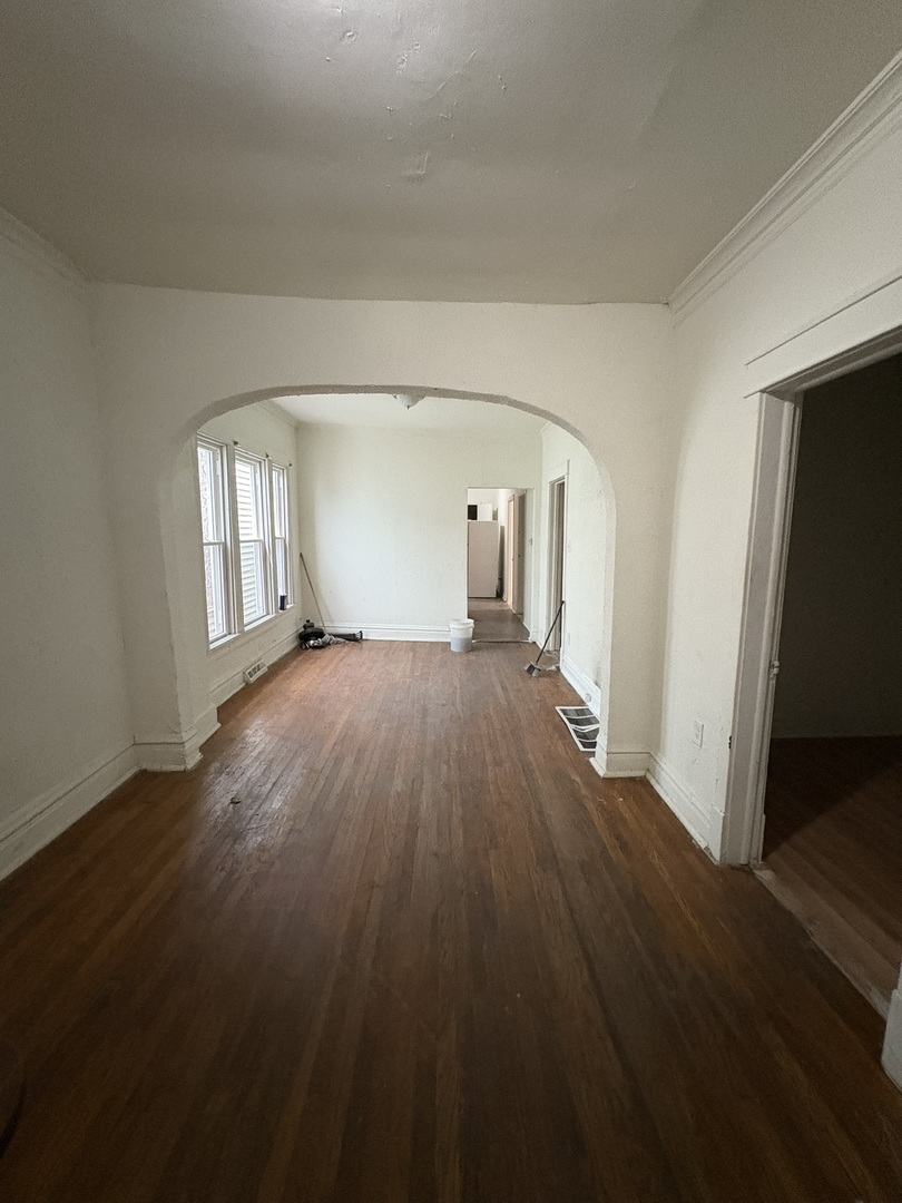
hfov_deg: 85.7
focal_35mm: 14
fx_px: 486
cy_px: 602
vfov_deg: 102.1
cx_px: 451
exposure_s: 1/60
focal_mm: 2.22
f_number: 2.2
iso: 640
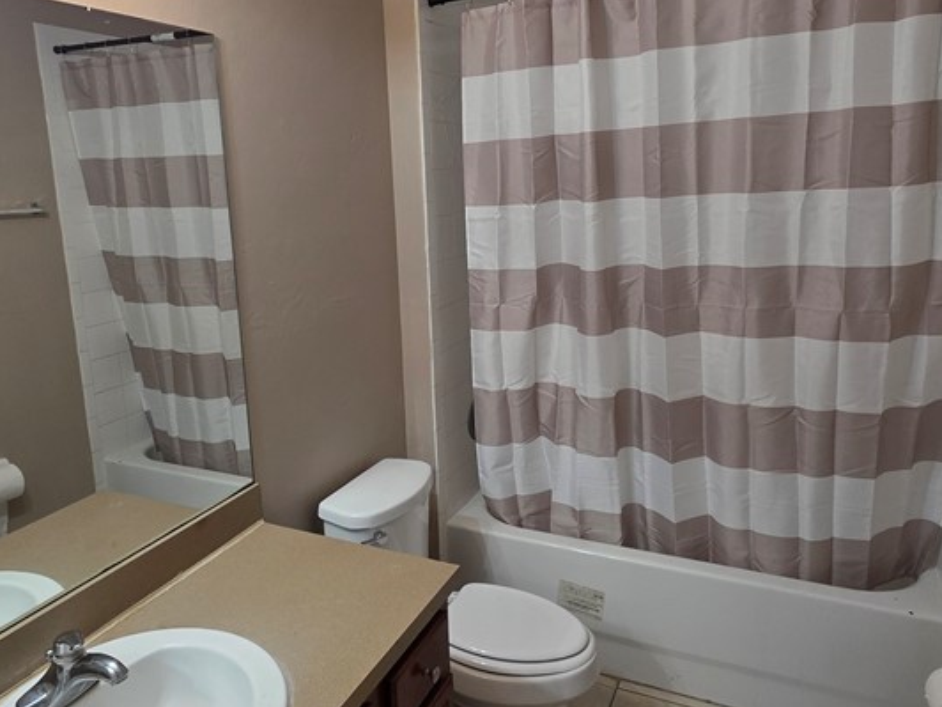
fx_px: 680
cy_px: 310
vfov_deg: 54.7
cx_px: 436
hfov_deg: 69.3
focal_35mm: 25
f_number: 1.9
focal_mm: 2.2
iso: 200
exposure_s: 1/120
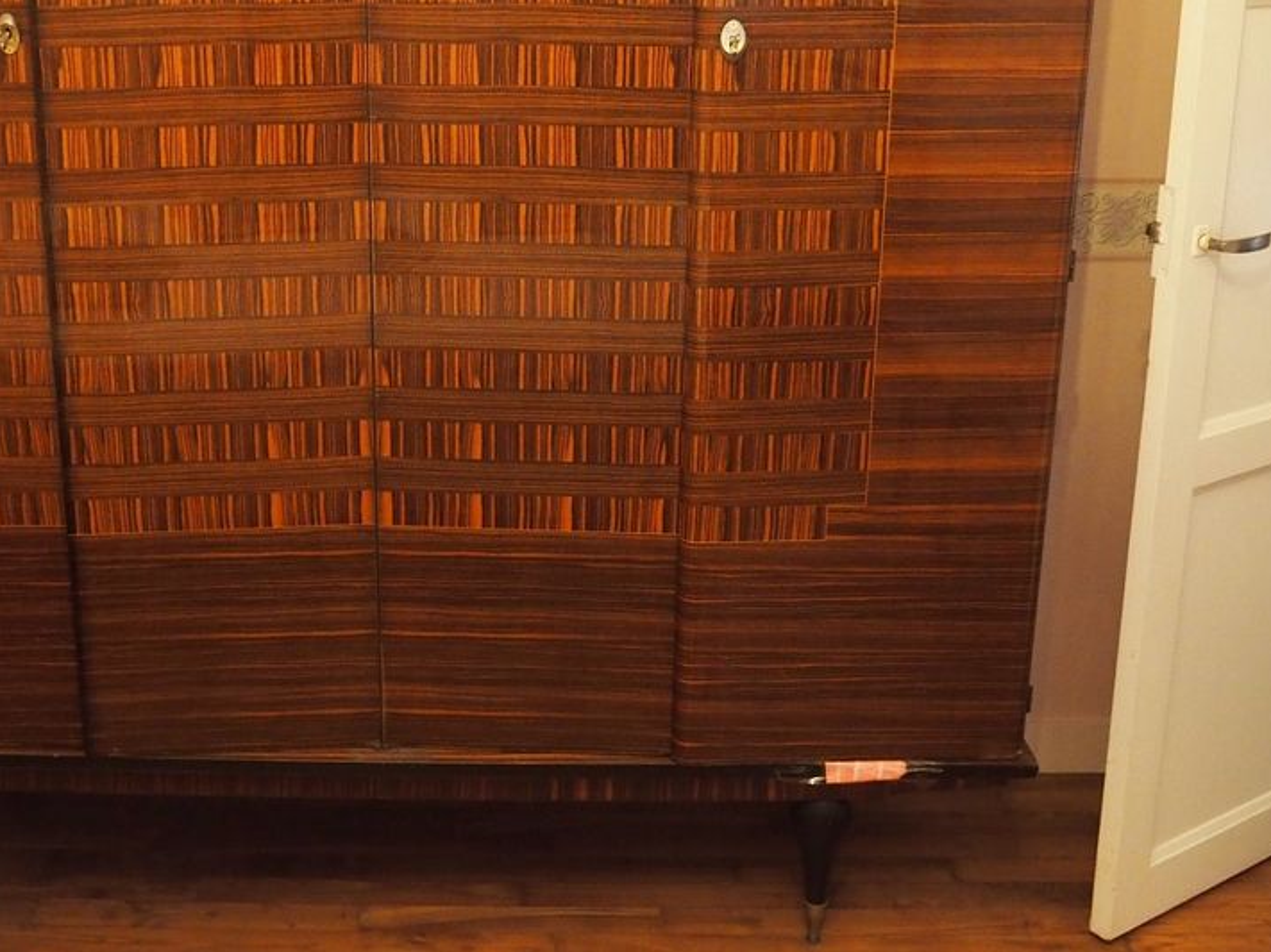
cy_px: 295
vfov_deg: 31.8
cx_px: 476
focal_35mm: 45
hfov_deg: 41.8
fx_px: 1652
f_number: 2.8
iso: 800
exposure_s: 1/10
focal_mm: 6.7
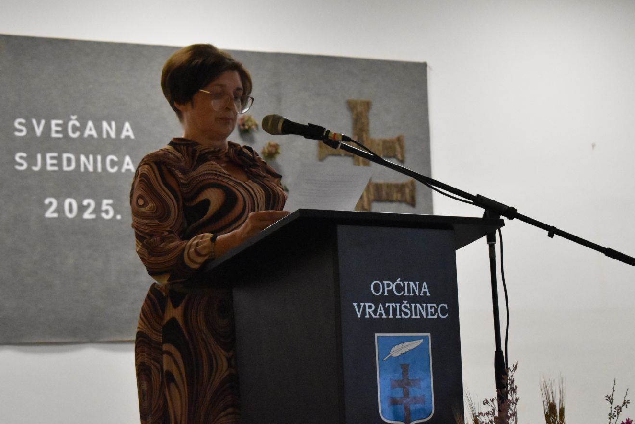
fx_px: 1757
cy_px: 192
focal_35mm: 100
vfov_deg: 13.7
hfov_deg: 20.5
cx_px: 308
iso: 8000
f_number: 5.6
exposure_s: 1/320
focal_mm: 55
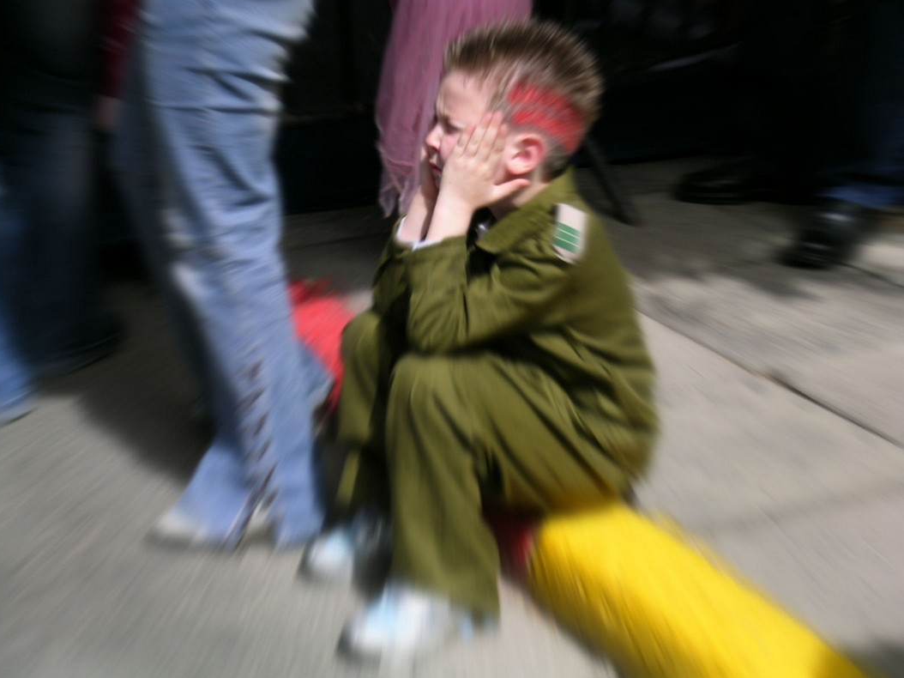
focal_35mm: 81
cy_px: 336
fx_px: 2115
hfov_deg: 24.1
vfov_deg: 18.2
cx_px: 447
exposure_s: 1/774
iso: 50
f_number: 4.1
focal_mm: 16.7
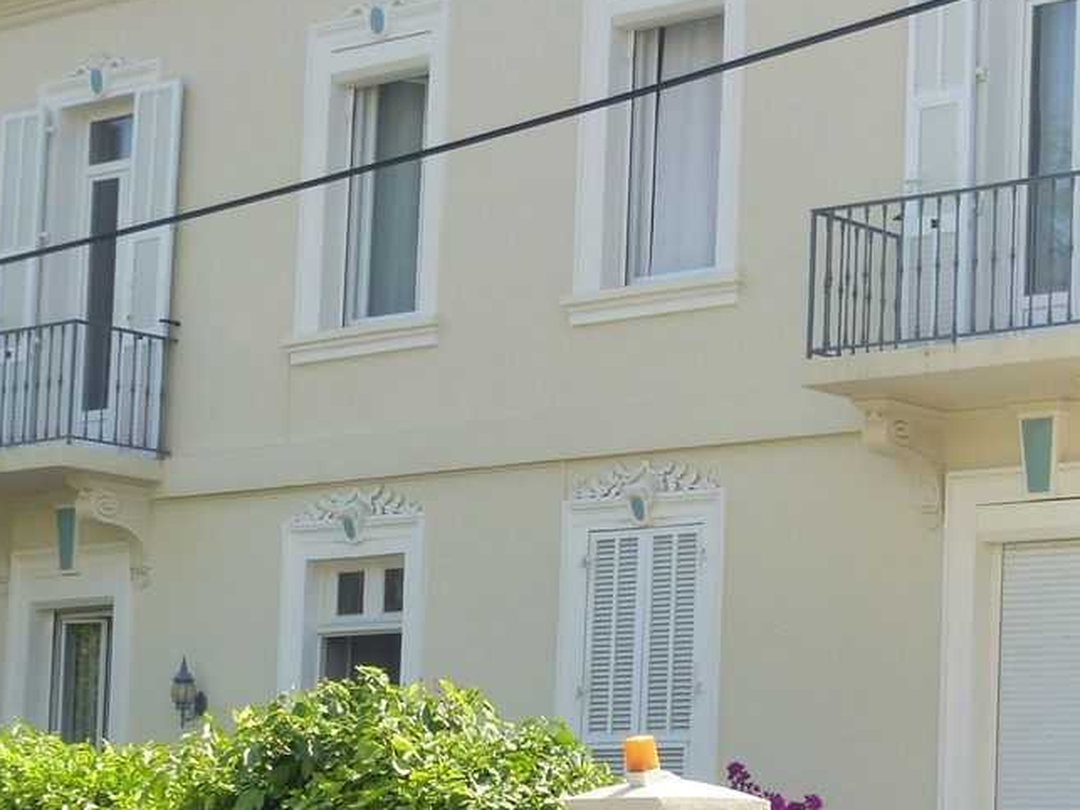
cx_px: 976
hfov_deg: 18.9
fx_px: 3182
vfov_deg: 14.4
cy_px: 622
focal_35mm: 102
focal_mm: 7.4
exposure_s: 1/400
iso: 160
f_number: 3.9
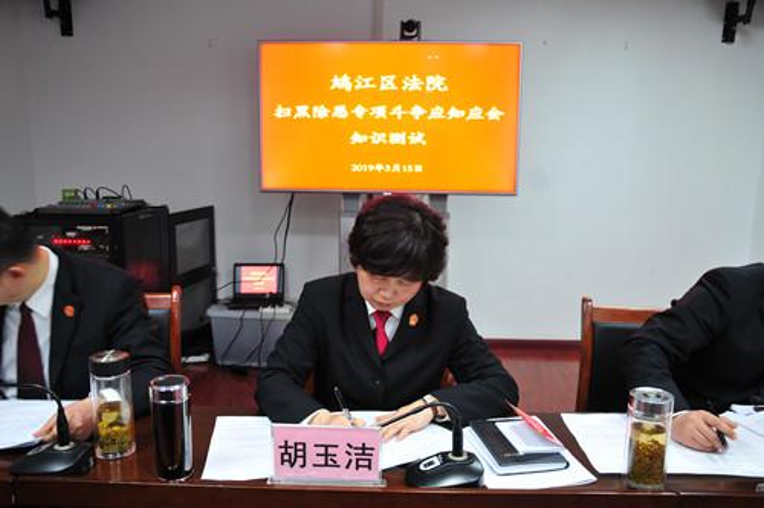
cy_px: 254
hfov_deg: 59.6
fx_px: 668
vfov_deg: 41.6
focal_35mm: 32
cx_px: 382
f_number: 4
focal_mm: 21
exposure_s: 1/15
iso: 640
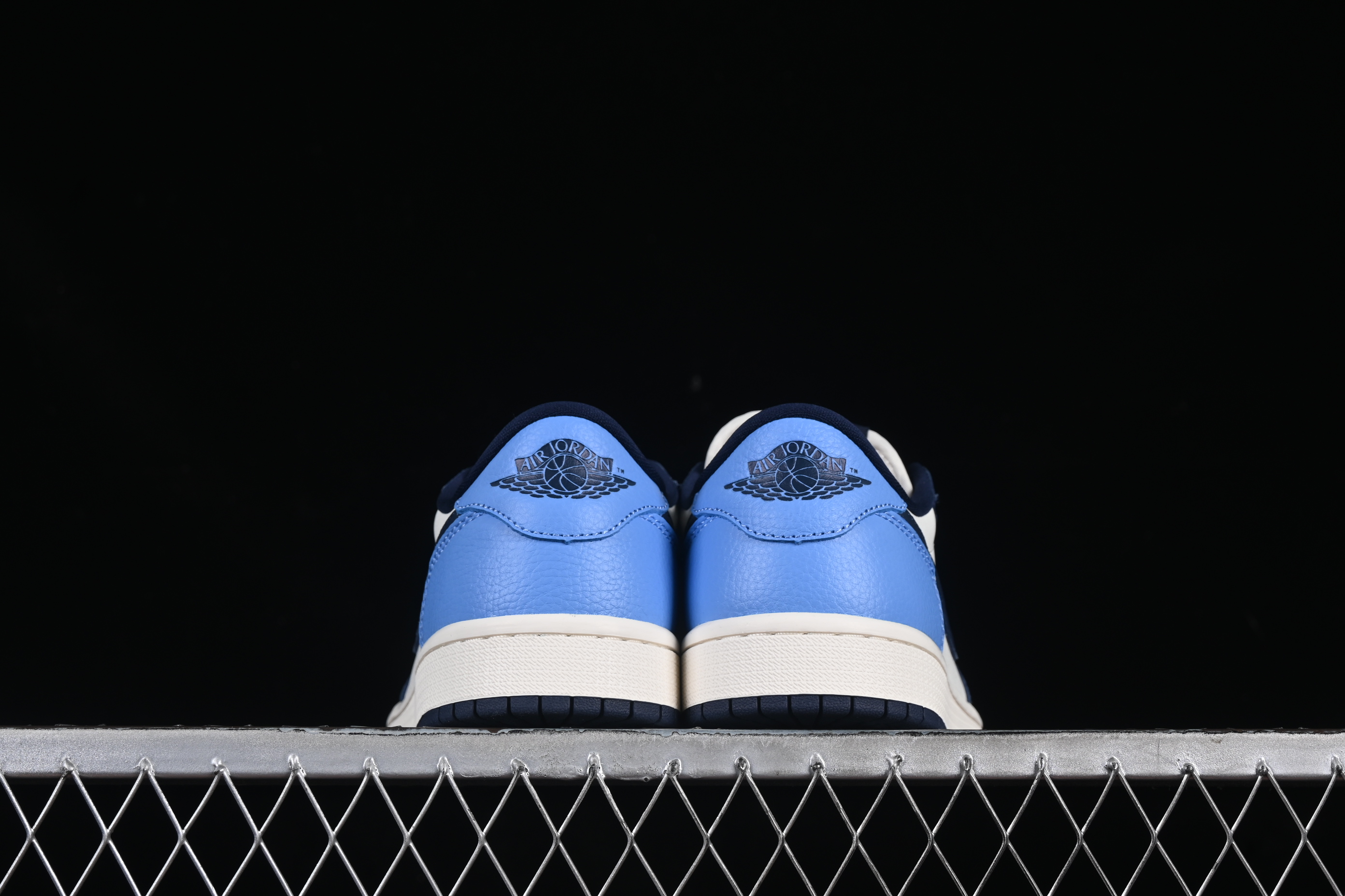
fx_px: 2802
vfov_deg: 18.2
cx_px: 672
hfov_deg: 27.0
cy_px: 448
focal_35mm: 75
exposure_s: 1/80
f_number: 8
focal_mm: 50
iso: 160
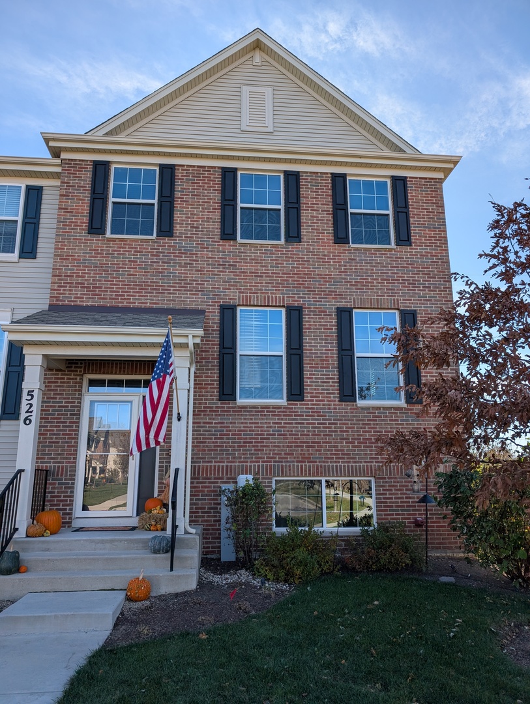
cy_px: 352
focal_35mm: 24
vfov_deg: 71.5
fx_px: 489
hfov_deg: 56.9
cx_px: 265
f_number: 1.68
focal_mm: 6.9
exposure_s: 1/814
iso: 22
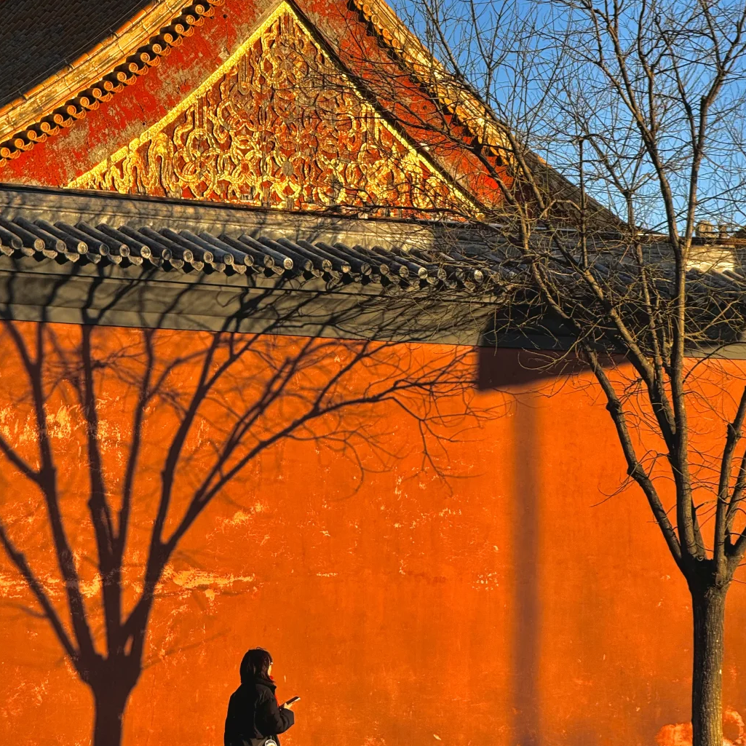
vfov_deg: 11.7
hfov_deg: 11.7
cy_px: 371
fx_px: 3633
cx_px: 372
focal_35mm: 149
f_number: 2.8
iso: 50
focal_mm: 15.66
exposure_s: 1/563
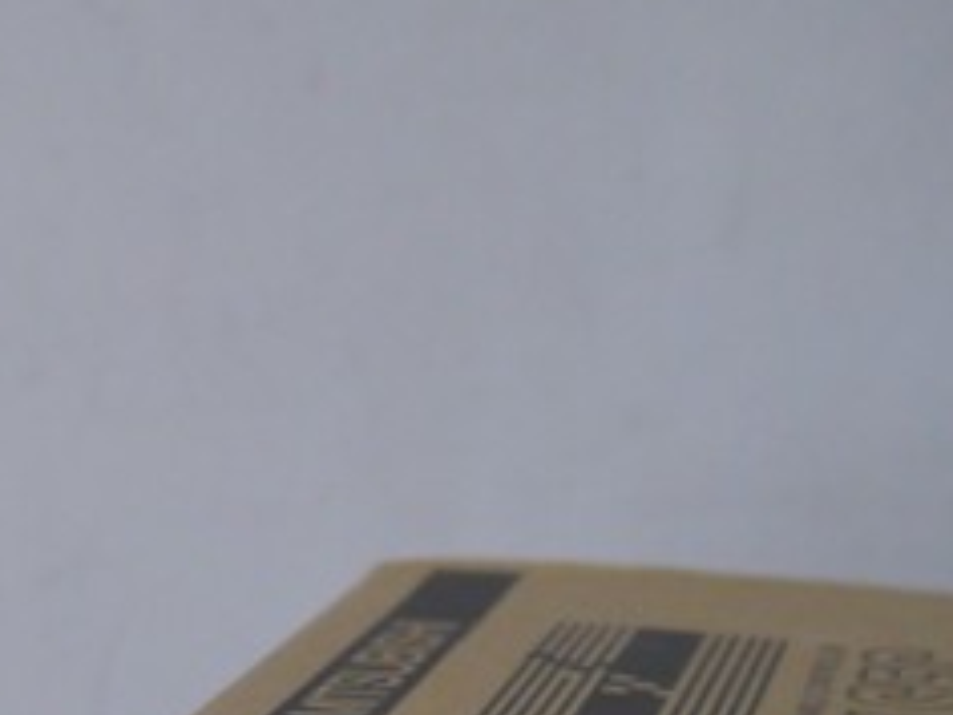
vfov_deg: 15.6
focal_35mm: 89
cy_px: 994
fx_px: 2450
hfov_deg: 20.9
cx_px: -105
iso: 640
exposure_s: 1/60
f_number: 3.5
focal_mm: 14
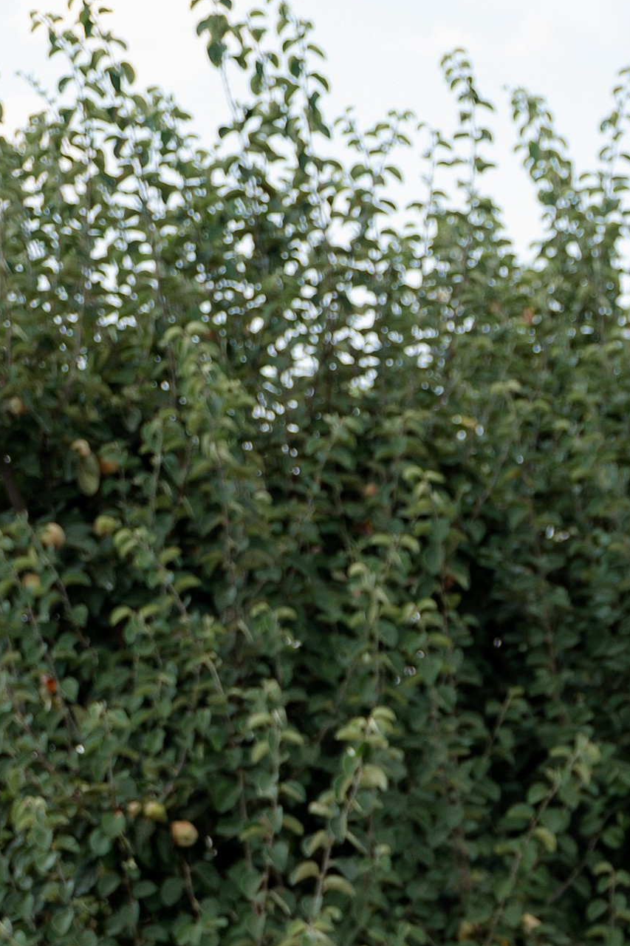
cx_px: 812
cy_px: 1185
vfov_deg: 16.3
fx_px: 3151
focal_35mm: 120
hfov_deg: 11.1
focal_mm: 40
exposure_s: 1/800
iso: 80
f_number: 2.8
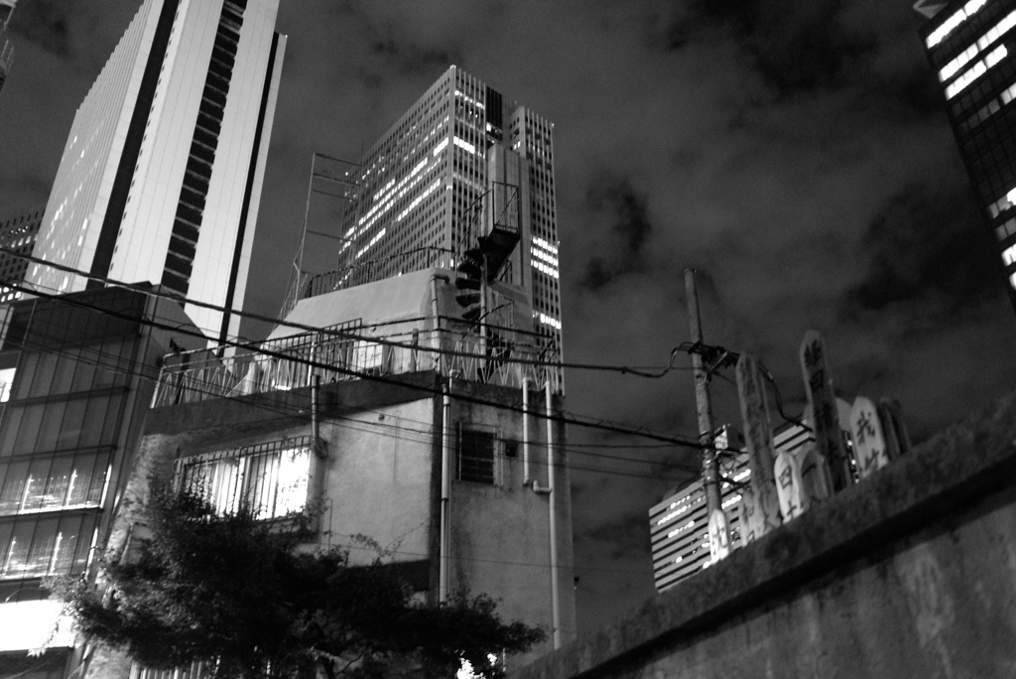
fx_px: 1017
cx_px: 508
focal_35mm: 36
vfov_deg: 36.9
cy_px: 340
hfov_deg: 53.1
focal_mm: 24
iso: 3200
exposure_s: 1/8
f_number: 2.8
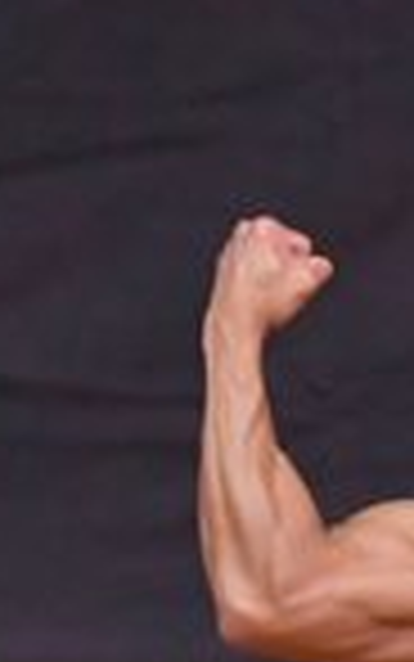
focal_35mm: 1530
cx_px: 601
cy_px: 1031
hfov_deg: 0.9
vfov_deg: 1.4
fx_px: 27593
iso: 4000
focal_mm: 190
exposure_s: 1/400
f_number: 5.6
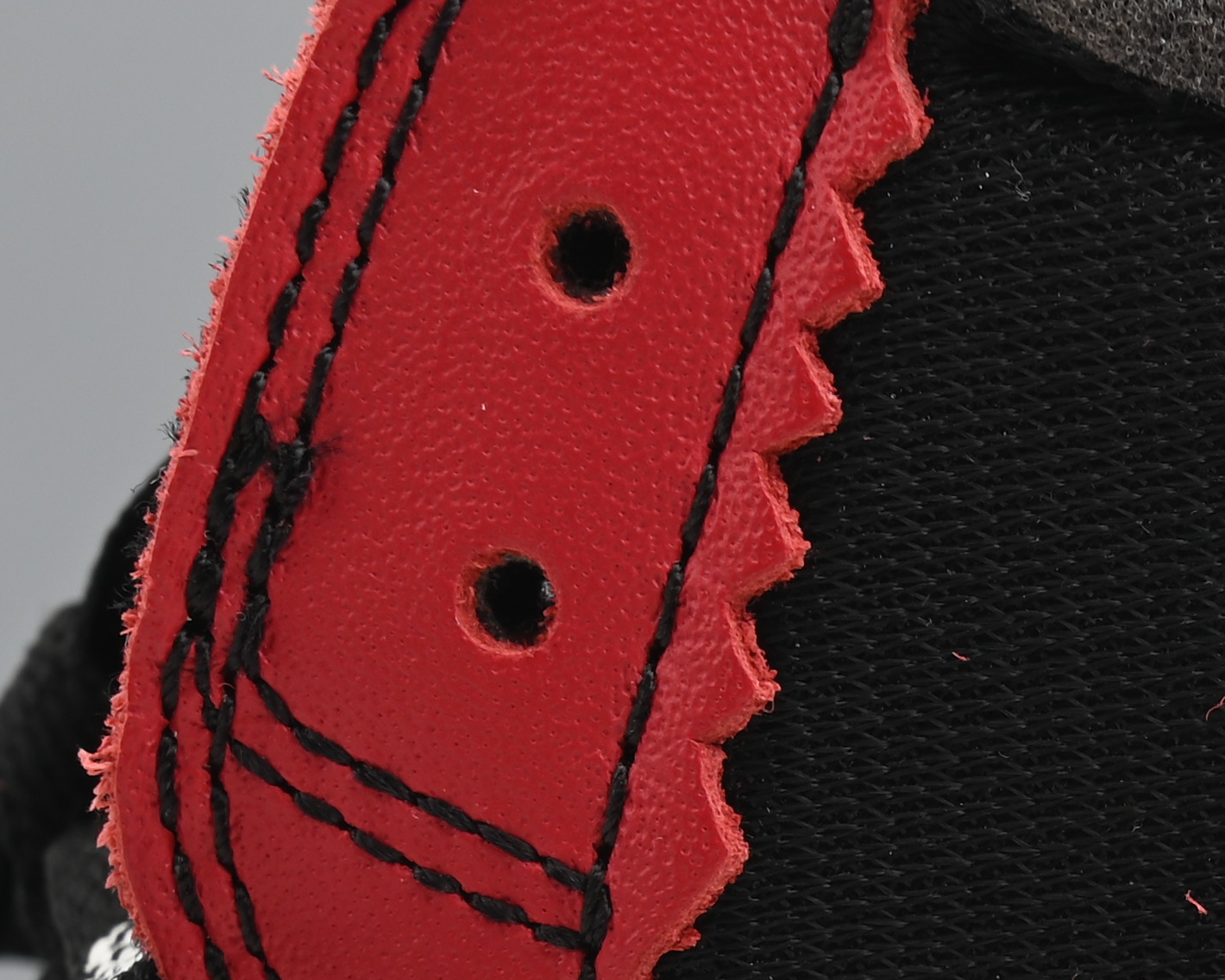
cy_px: 1234
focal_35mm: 183
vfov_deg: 8.3
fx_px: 6635
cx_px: 1475
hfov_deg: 10.4
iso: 100
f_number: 11
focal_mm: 46
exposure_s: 1/200
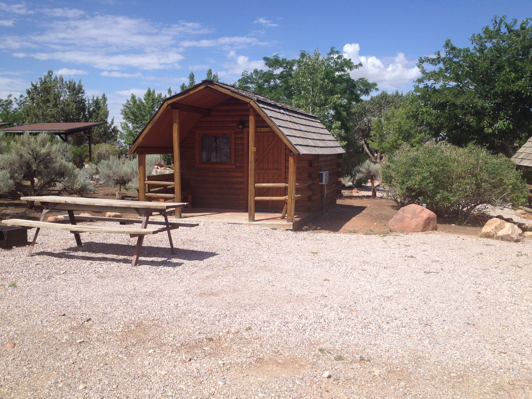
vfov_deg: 40.7
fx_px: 538
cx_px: 266
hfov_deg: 52.6
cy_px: 200
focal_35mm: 35
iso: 50
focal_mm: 4.28
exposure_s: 1/2123
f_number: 2.4
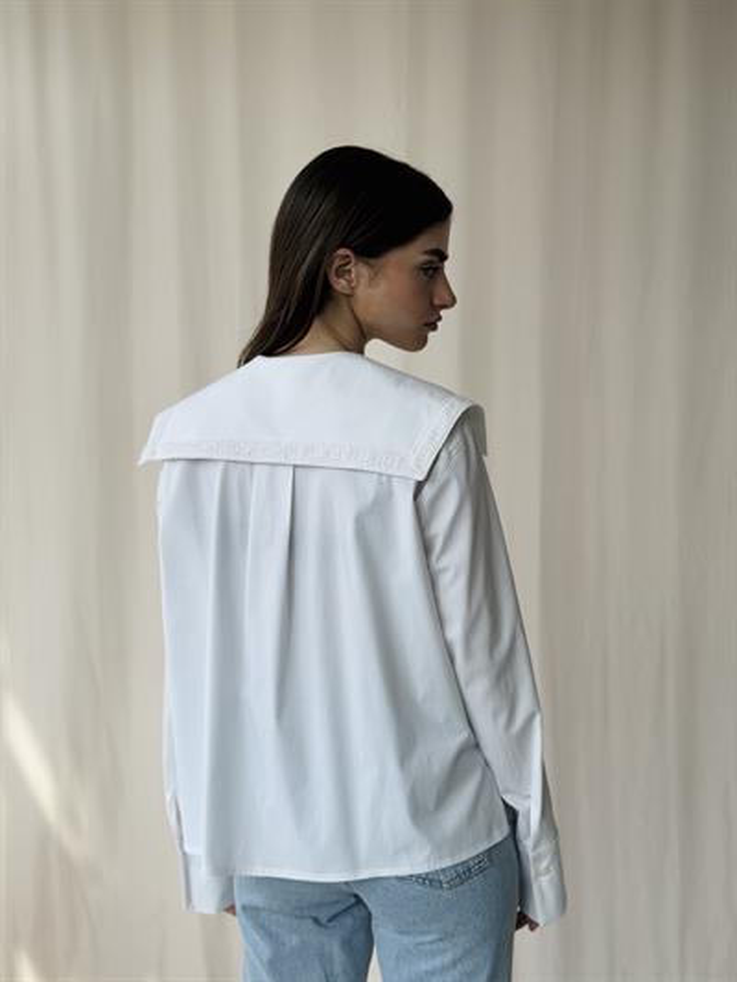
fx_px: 1362
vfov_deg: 39.6
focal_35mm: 48
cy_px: 491
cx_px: 368
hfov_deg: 30.3
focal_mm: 6.76
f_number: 1.78
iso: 64
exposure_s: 1/980
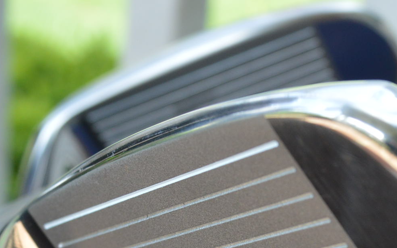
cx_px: 181
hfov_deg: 16.6
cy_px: 251
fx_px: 1359
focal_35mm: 126
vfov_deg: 10.4
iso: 400
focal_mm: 27
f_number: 8
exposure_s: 1/160
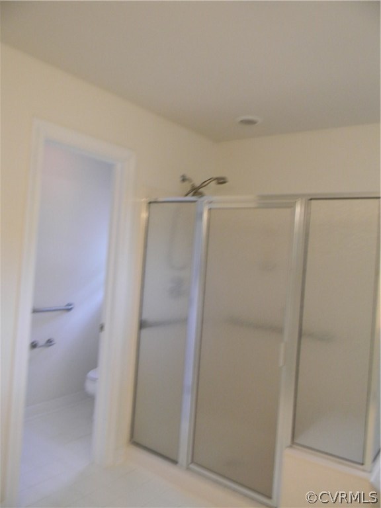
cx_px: 190
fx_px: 411
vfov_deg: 63.4
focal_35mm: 28
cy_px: 254
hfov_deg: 49.7
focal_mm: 5
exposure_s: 1/30
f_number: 3.5
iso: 252
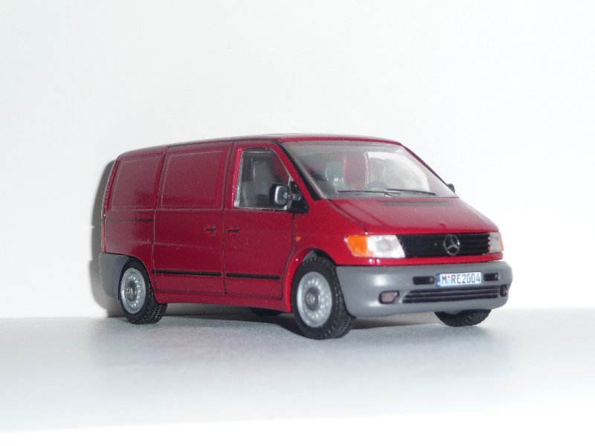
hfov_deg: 23.3
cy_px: 223
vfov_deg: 17.6
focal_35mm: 84
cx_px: 298
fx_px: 1444
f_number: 4.7
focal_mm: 14.2
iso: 100
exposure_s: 1/40
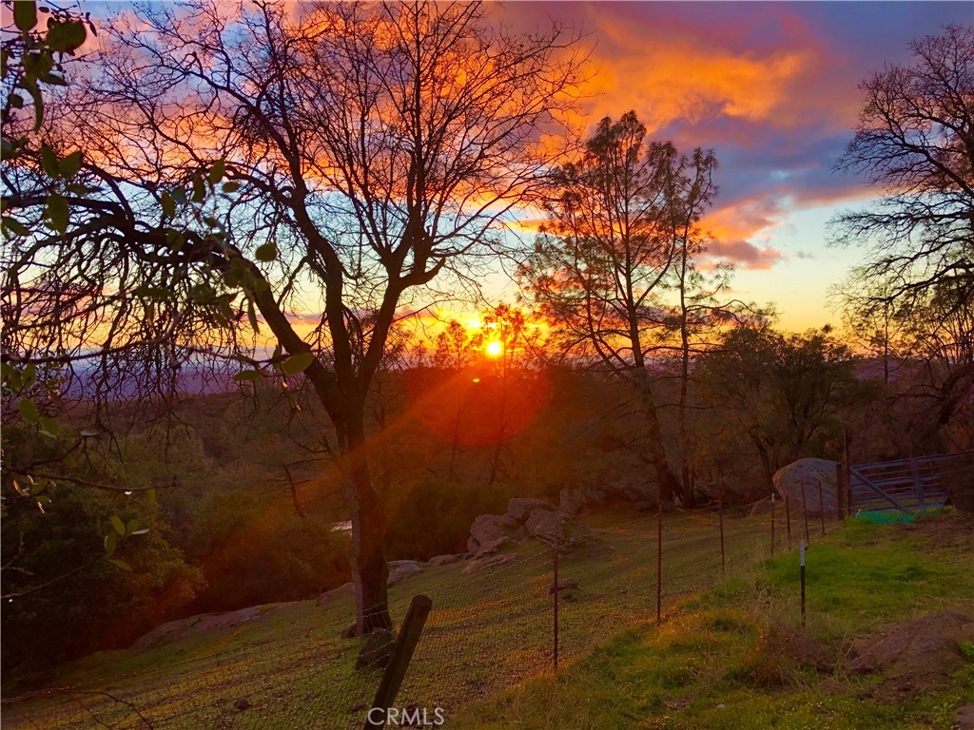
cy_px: 365
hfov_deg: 63.4
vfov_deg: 49.7
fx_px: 788
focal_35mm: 28
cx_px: 487
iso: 25
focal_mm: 3.99
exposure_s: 1/120
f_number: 1.8
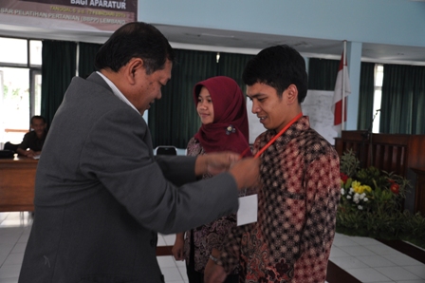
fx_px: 425
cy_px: 142
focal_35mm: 36
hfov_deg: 53.2
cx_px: 212
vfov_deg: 36.8
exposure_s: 1/30
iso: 640
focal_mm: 24
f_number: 3.8
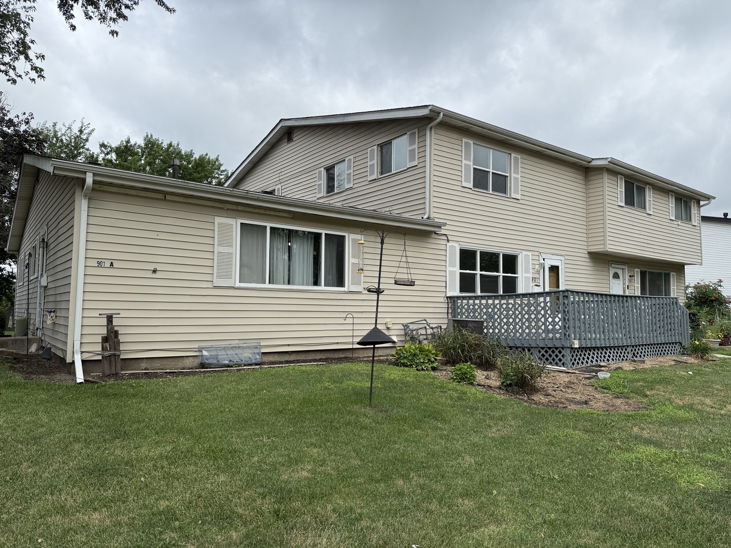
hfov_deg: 71.6
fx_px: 507
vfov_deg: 56.8
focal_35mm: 24
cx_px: 366
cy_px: 274
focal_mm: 6.76
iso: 80
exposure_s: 1/2370
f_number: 1.78
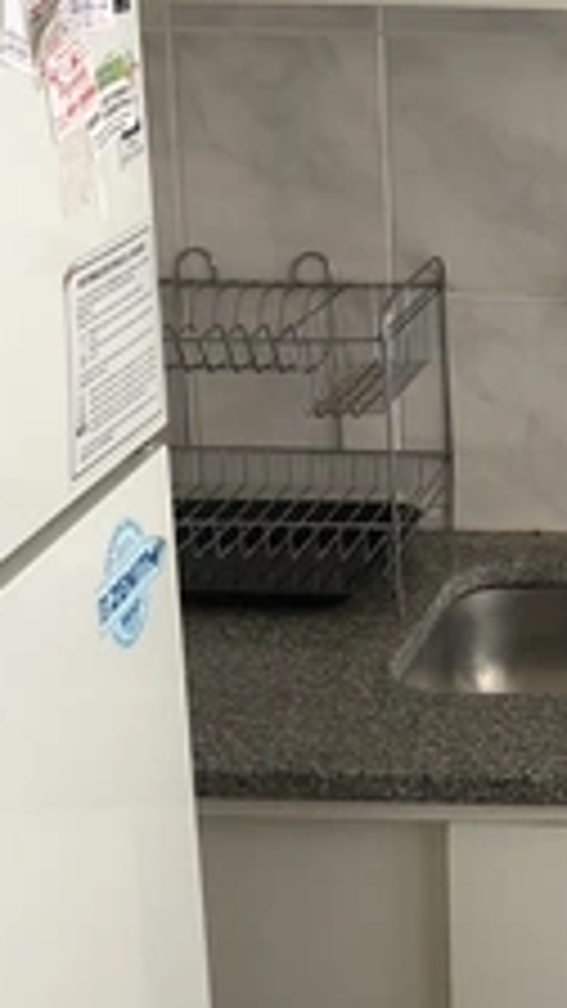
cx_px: 940
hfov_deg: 17.3
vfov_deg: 34.7
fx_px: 1604
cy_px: 387
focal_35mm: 60
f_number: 1.8
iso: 40
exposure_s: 1/20
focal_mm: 4
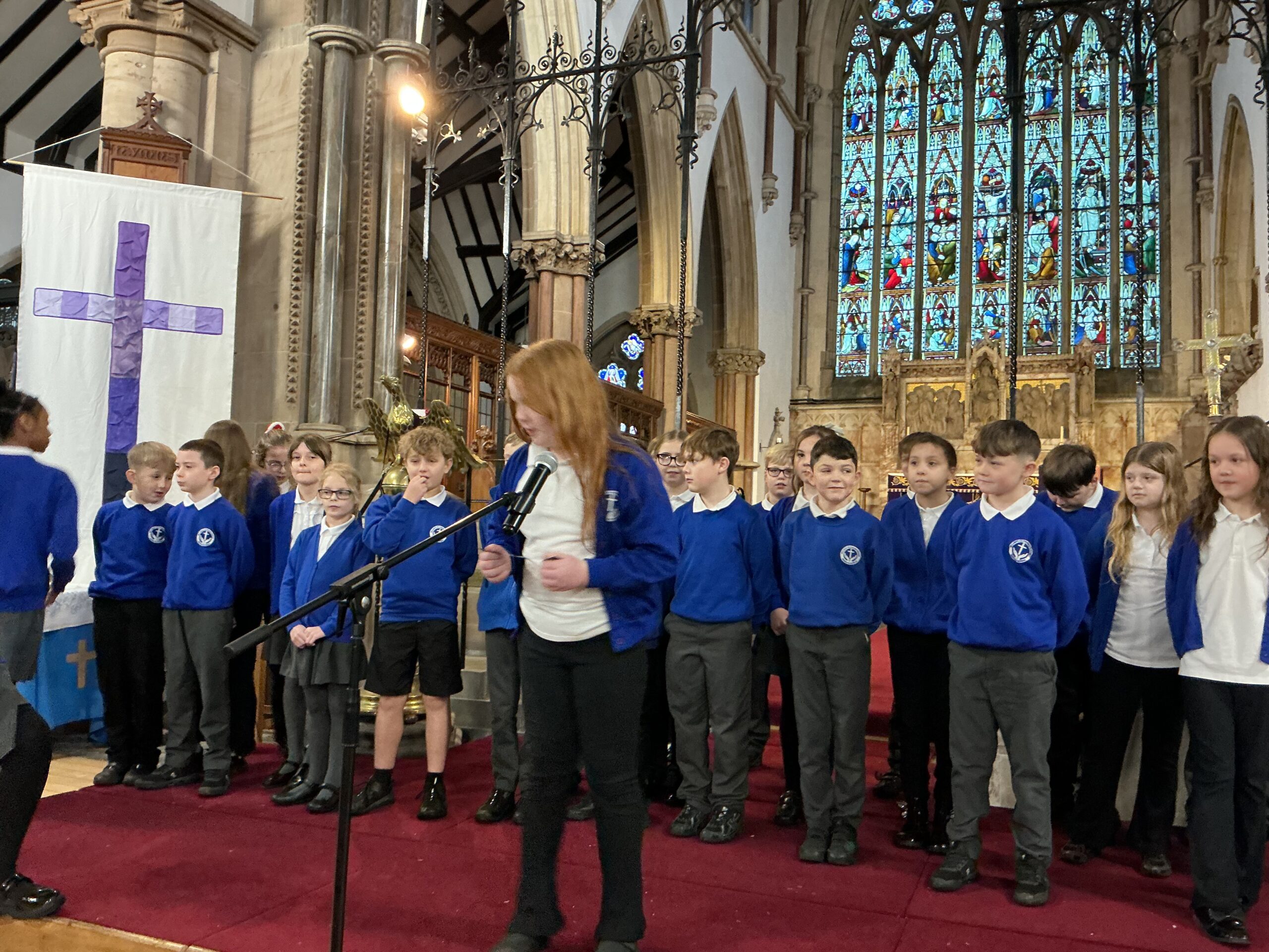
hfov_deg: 61.7
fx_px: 1063
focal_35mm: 29
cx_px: 634
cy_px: 476
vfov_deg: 48.2
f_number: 1.8
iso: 250
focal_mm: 3
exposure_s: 1/30
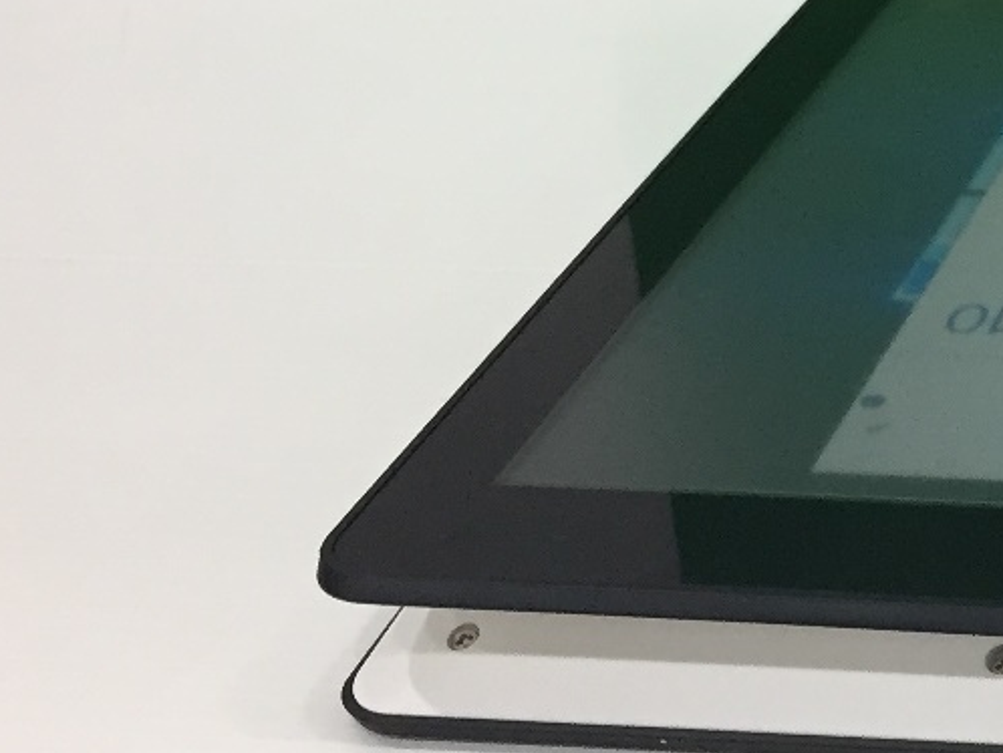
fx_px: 2754
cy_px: 165
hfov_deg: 18.2
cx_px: 1537
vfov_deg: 15.5
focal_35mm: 95
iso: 64
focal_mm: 4.15
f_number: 2.2
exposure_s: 1/33
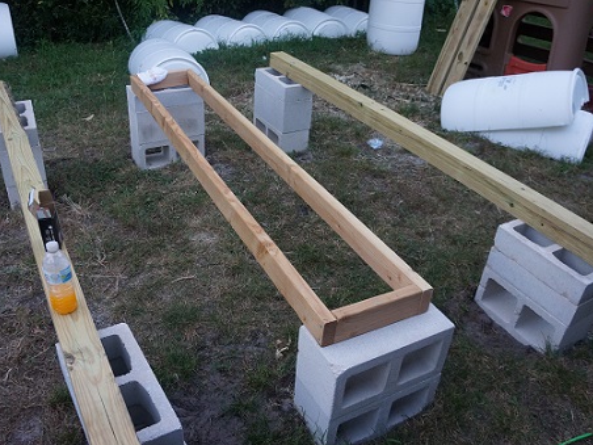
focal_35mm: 31
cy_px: 228
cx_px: 291
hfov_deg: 58.3
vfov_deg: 45.4
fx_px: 531
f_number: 4
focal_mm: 18
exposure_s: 1/160
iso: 1000
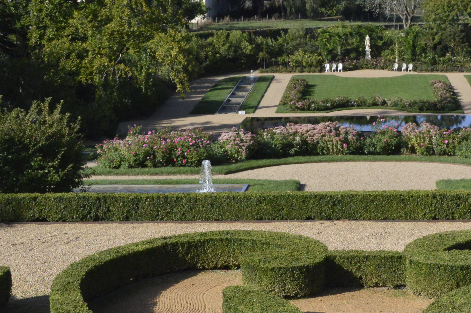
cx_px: 359
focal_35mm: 90
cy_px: 167
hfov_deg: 22.4
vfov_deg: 15.2
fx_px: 1177
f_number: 13
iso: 1800
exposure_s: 1/1250
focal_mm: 29
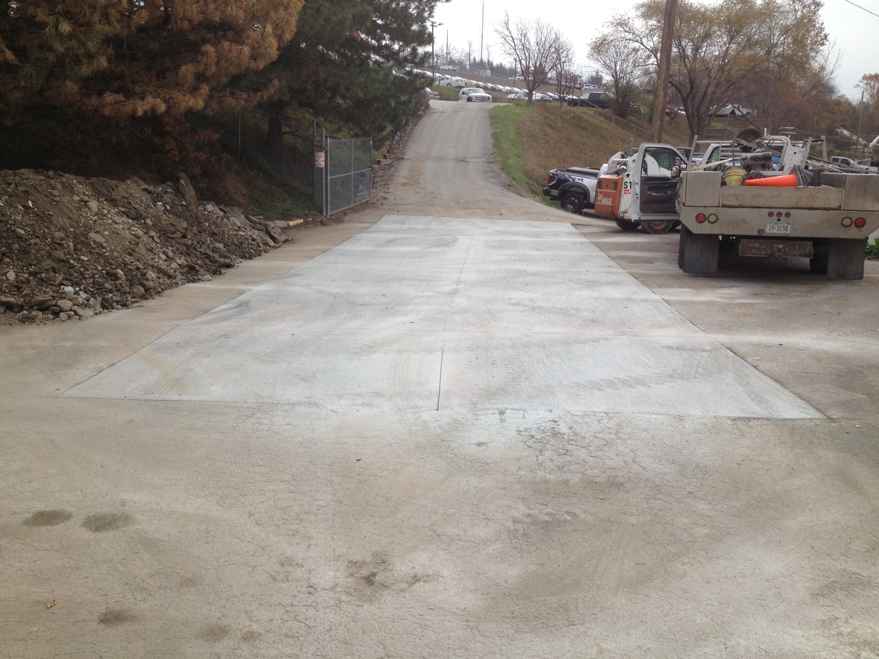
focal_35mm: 35
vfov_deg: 40.7
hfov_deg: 52.6
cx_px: 440
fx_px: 889
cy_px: 330
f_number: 2.4
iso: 50
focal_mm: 4.28
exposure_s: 1/1104
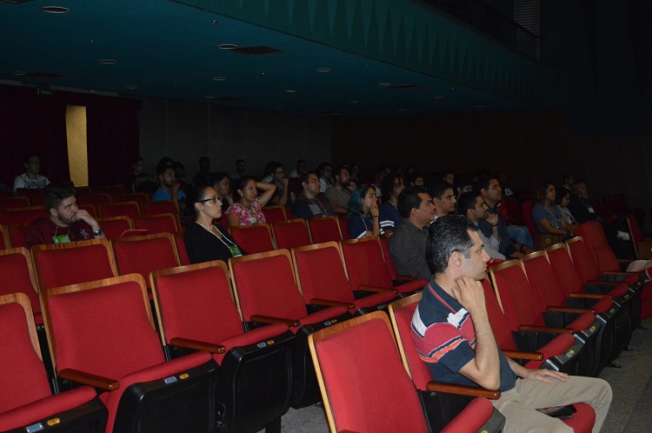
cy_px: 216
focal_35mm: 40
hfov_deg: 48.0
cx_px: 326
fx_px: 733
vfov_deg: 32.9
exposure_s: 1/60
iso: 3200
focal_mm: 27
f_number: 4
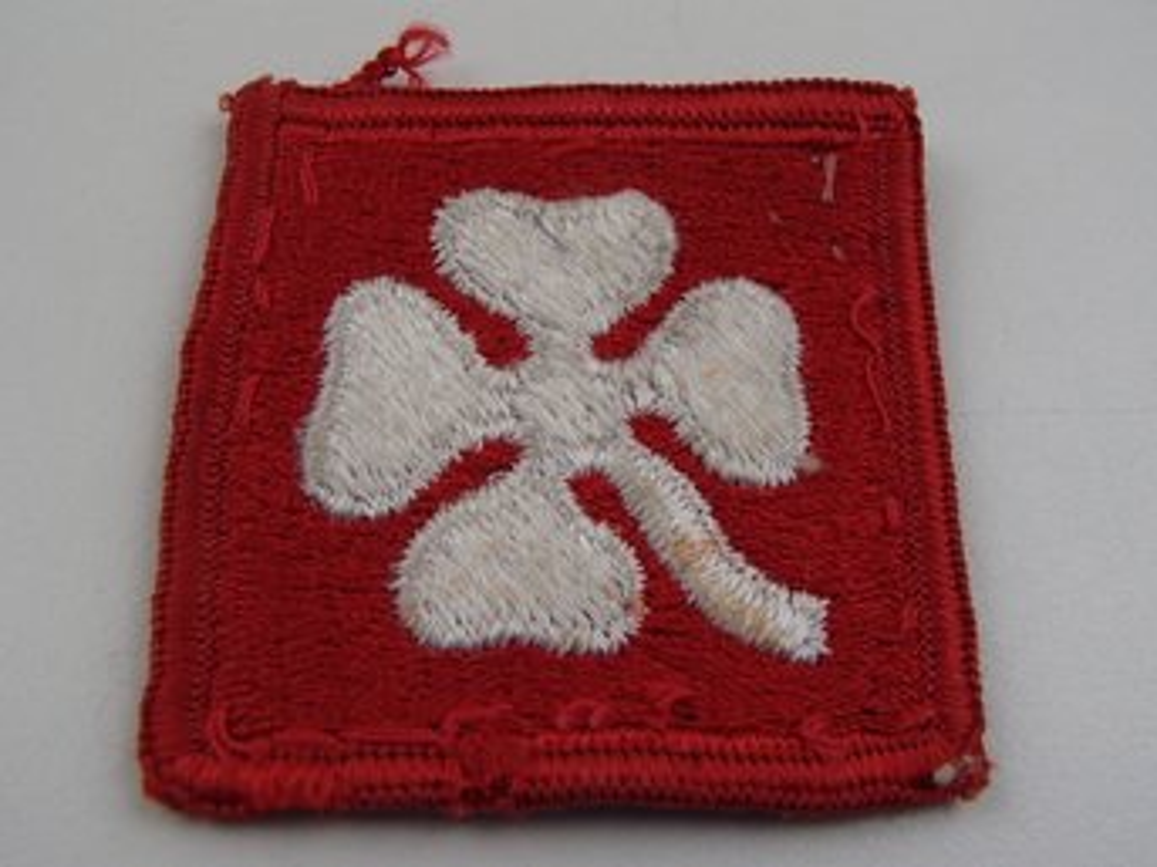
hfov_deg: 50.2
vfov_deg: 38.6
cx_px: 578
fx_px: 1236
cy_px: 434
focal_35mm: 37
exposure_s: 1/160
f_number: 4.7
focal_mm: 6.64
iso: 200
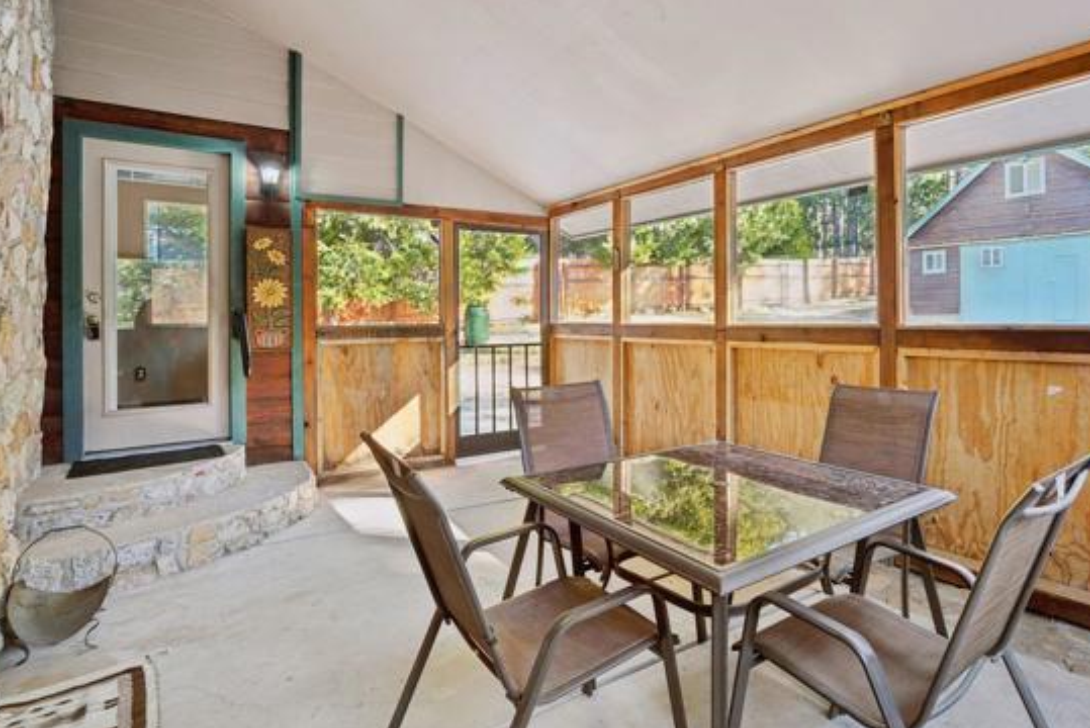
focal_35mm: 19
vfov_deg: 64.5
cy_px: 327
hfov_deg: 86.1
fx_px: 576
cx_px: 635
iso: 400
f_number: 8
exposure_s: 1/15
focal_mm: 16
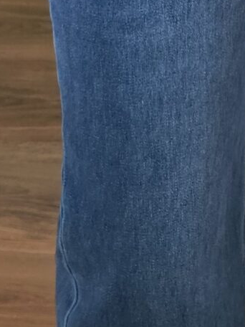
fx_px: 1217
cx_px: 336
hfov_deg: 11.2
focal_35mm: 129
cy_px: -537
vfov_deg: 11.6
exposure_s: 1/190
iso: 160
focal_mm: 6.3
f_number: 1.7
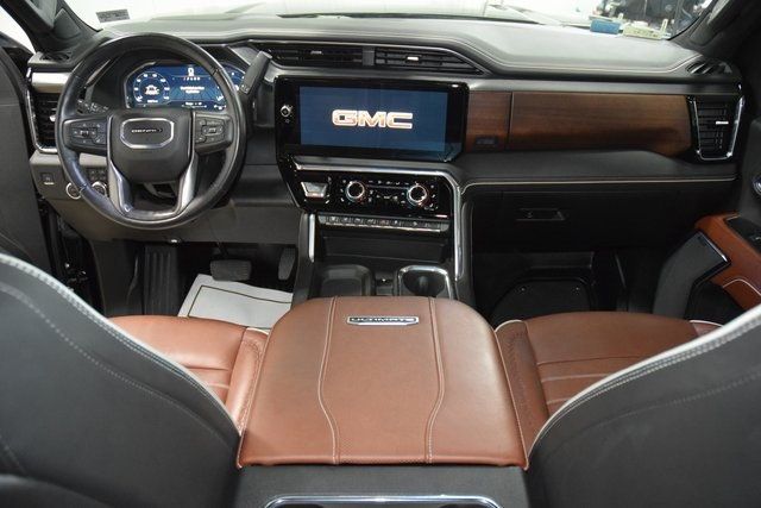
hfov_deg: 67.4
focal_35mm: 27
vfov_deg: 48.0
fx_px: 571
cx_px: 380
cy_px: 254
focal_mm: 18
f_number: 3.5
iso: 3200
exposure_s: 1/50
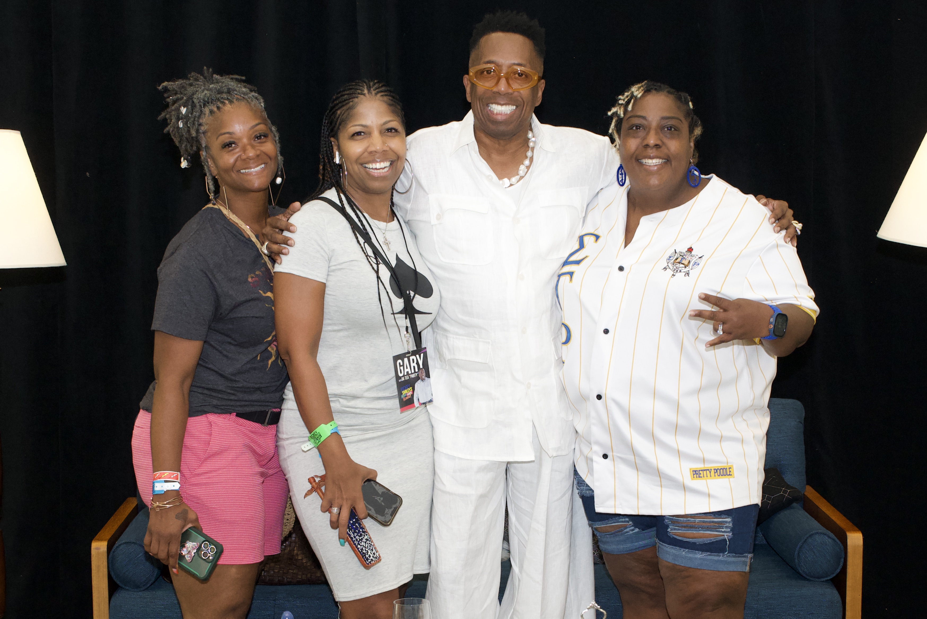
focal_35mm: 54
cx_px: 464
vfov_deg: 25.1
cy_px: 310
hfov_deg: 36.9
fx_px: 1391
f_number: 4.5
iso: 2000
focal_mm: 36
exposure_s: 1/250
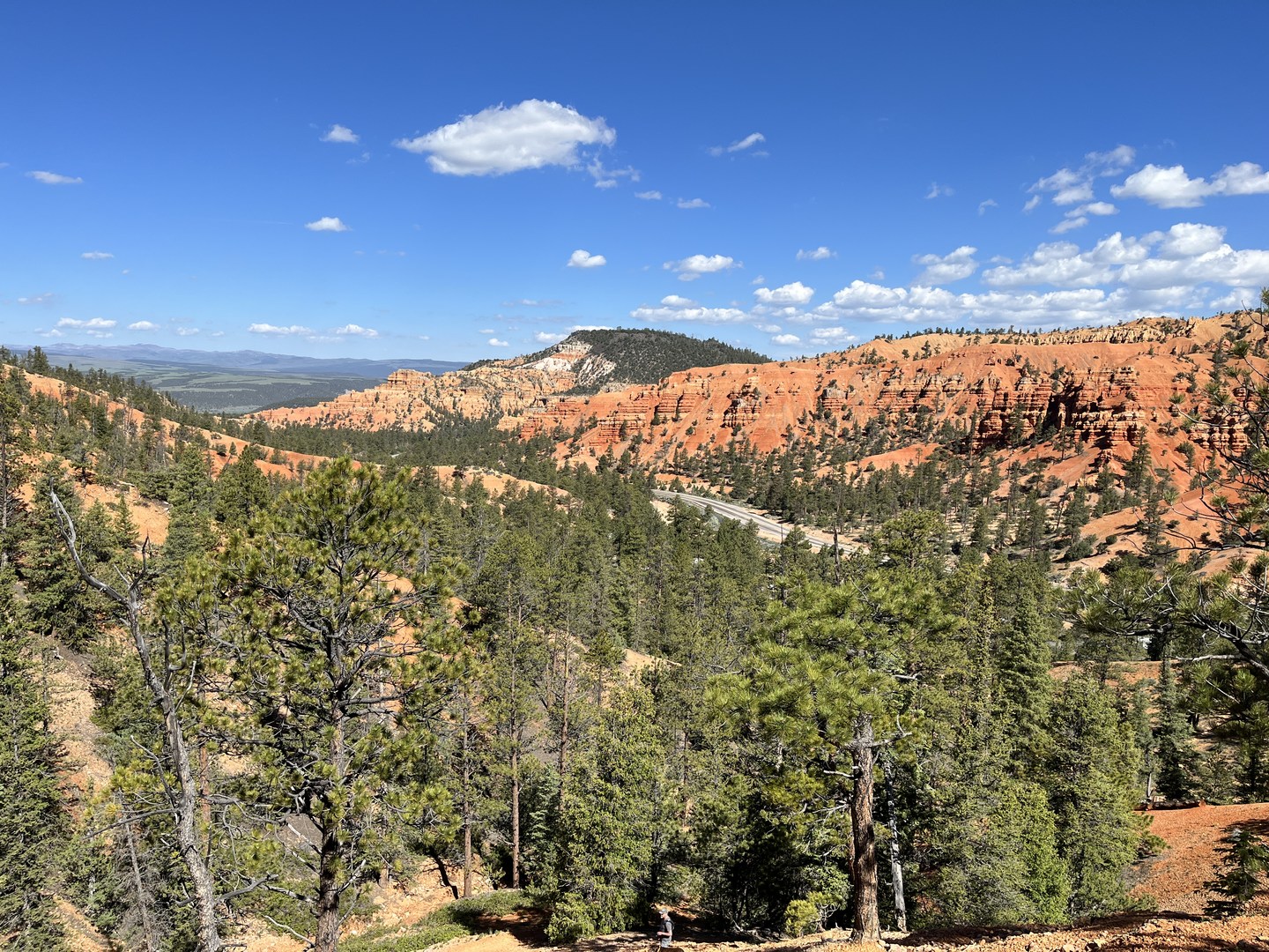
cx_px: 634
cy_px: 476
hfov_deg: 67.3
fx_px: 953
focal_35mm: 26
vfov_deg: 53.1
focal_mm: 5.1
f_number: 1.6
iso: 50
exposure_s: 1/3876
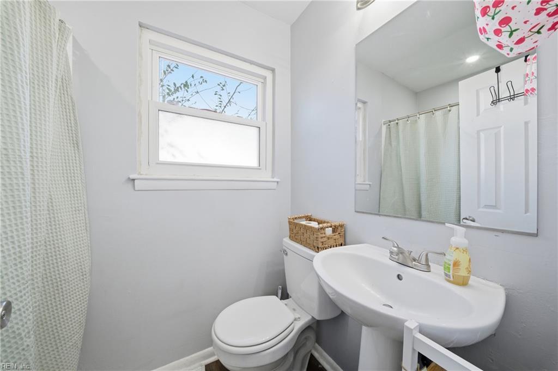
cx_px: 279
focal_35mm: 12
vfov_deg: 89.9
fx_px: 186
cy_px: 186
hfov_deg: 112.7
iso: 250
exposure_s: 1/160
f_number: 9
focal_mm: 12
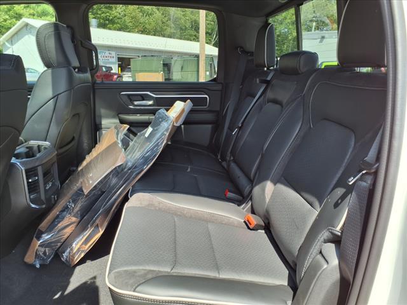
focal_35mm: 27
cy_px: 152
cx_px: 204
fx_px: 317
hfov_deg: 65.3
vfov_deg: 51.4
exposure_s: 1/244
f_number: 1.9
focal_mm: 3.58
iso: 40
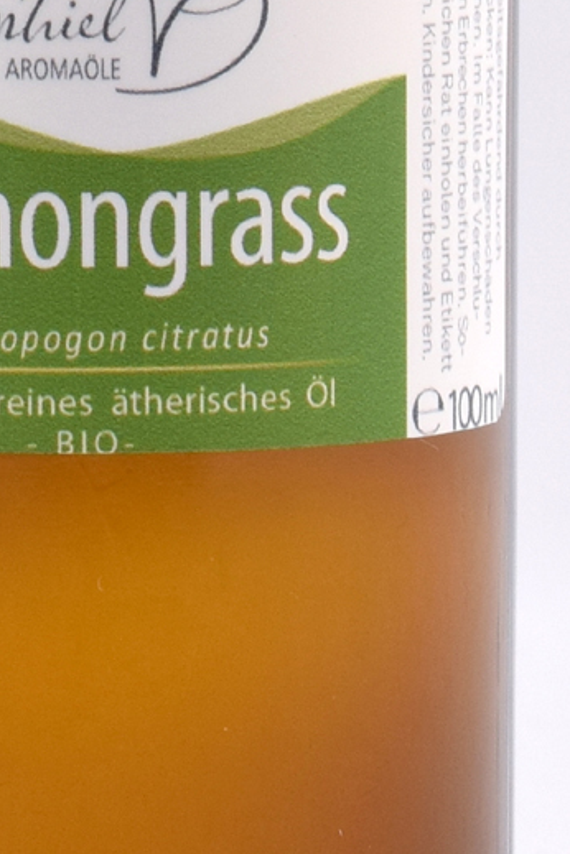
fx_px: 6021
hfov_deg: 5.4
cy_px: 77
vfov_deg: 8.1
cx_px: 82
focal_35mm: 254
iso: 200
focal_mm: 55
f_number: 11
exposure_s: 1/125
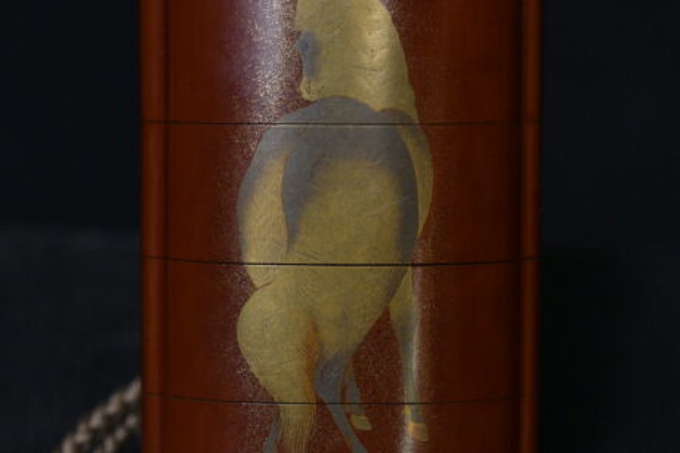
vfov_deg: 13.0
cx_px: 340
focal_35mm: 105
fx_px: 1982
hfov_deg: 19.5
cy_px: 226
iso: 5000
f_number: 9
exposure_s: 1/125
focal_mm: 105
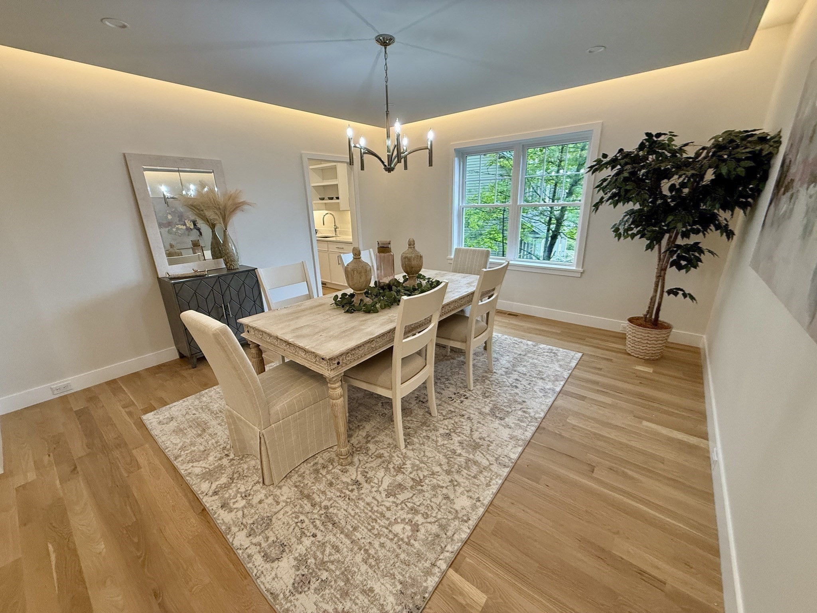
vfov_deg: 85.7
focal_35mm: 14
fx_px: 330
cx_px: 408
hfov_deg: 102.1
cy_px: 306
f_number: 2.2
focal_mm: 2.22
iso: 200
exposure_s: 1/120
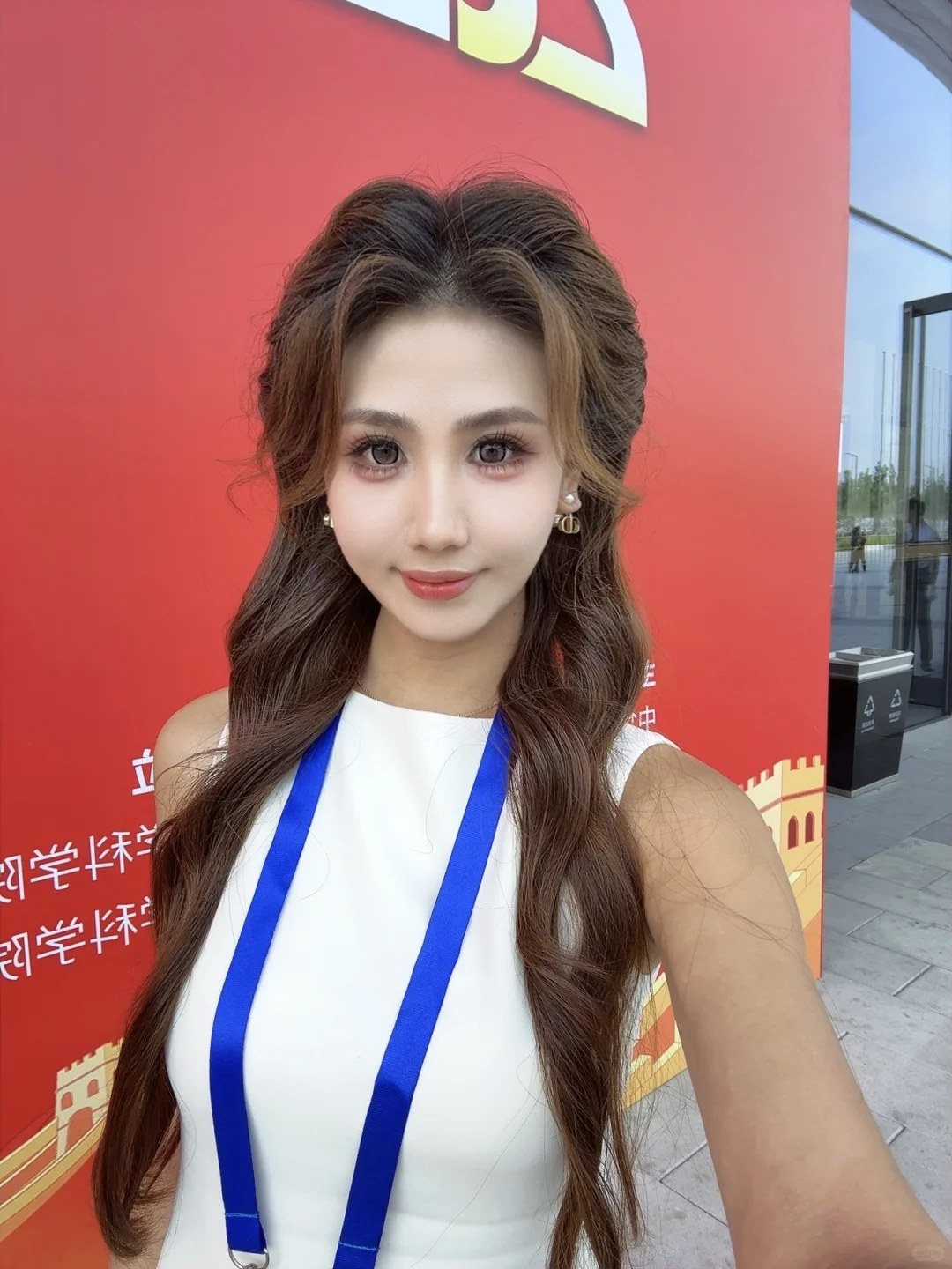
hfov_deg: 58.9
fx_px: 843
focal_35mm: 23
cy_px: 634
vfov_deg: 73.9
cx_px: 476
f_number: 1.9
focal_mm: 2.69
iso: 32
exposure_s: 1/243
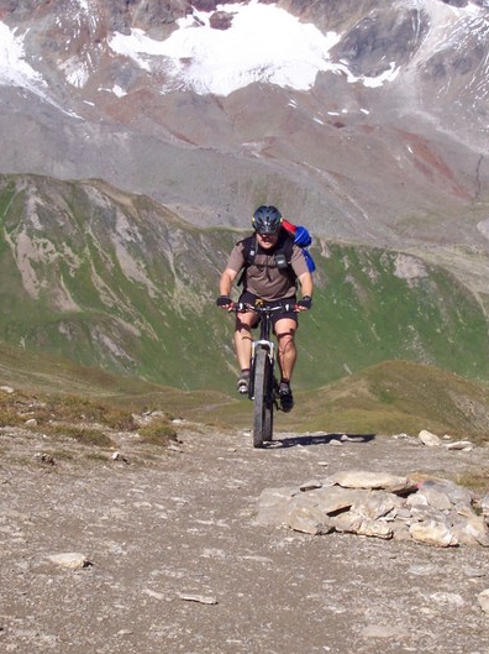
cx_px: 247
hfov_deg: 13.9
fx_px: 1999
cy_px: 325
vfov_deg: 18.6
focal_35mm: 106
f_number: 9.5
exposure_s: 1/180
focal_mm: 16.8
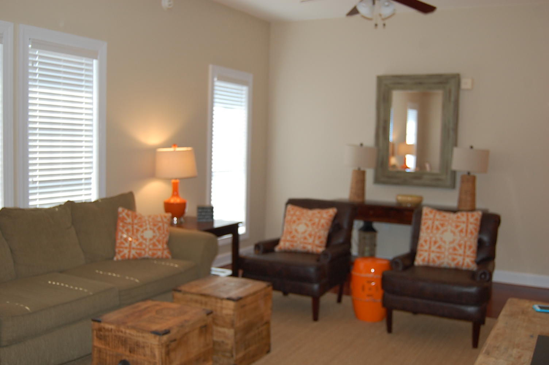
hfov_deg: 49.6
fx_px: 594
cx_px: 274
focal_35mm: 39
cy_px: 182
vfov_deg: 34.1
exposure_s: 1/60
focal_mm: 26
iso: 400
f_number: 4
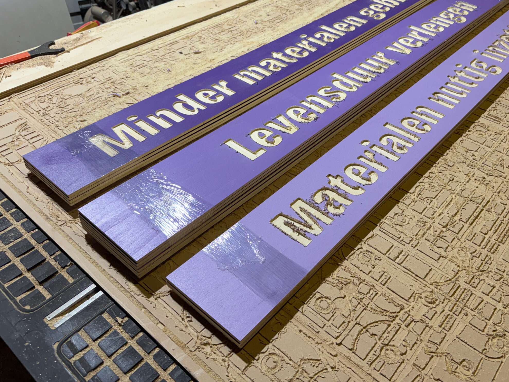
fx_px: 456
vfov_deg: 45.2
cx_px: 313
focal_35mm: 31
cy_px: 156
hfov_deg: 57.8
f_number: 1.78
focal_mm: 6.76
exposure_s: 1/100
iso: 125
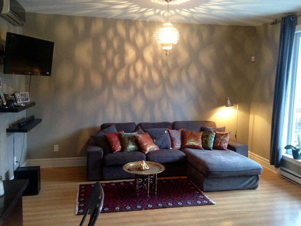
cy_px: 113
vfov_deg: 42.9
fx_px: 287
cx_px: 150
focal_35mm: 33
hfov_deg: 55.4
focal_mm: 4.12
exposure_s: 1/17
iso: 320
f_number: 2.4
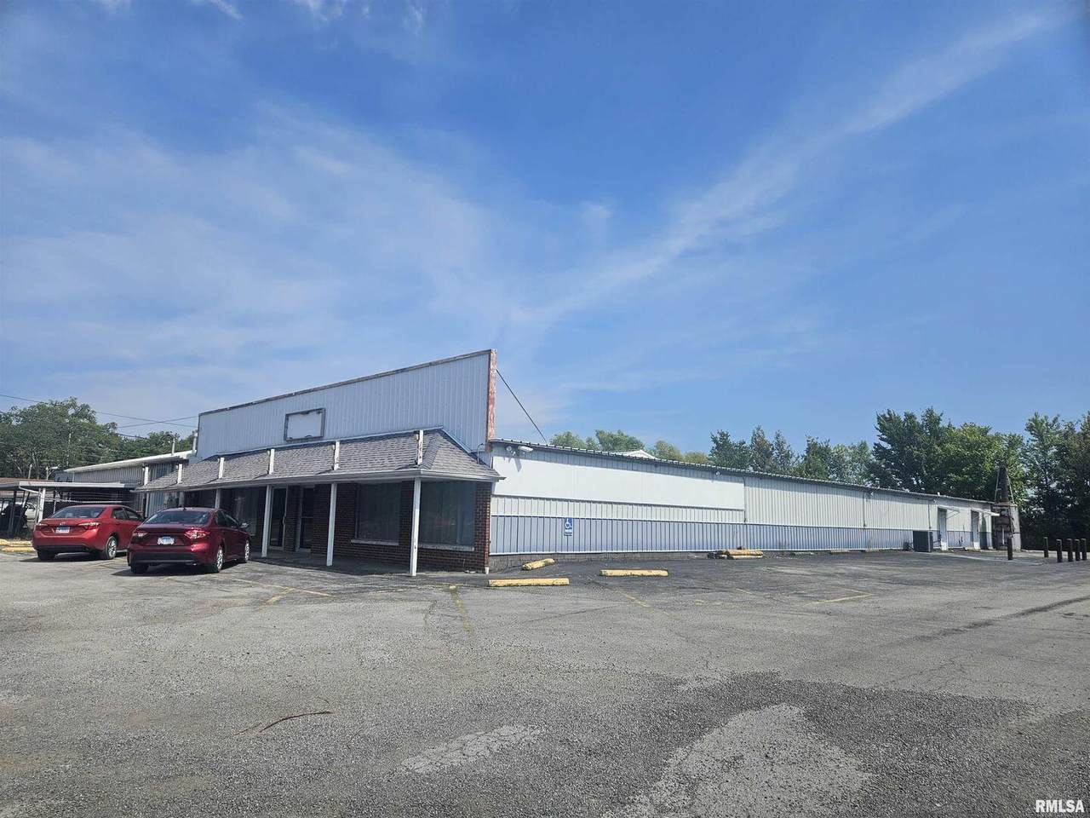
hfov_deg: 73.9
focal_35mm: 23
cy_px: 409
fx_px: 724
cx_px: 545
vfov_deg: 58.9
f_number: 1.8
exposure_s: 1/3109
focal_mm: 5.4
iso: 25
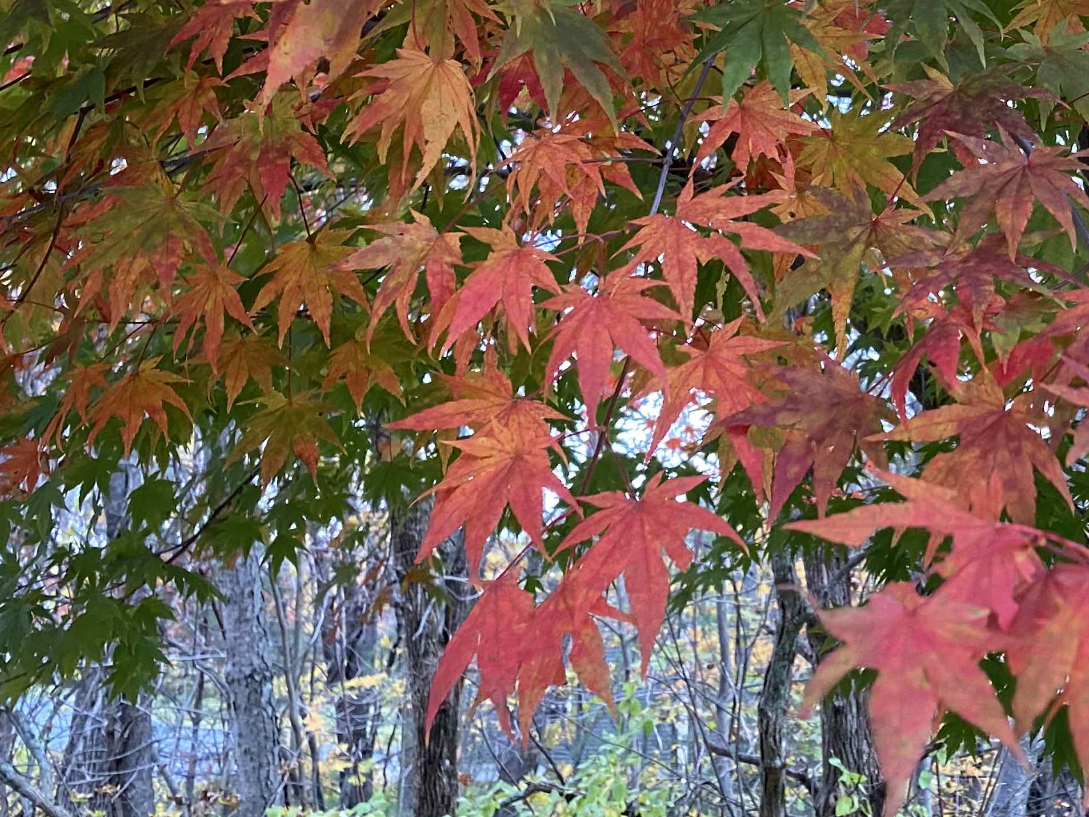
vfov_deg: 25.8
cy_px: 92
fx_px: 1730
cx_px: 1052
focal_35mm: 55
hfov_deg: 32.5
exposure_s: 1/100
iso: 125
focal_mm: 4.25
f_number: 1.8
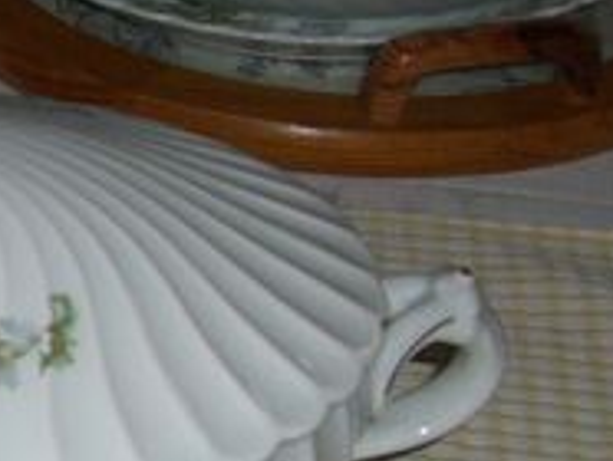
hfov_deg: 18.7
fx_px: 1738
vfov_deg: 15.1
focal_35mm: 98
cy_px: 319
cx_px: -158
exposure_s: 1/60
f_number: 2.7
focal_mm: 6.2
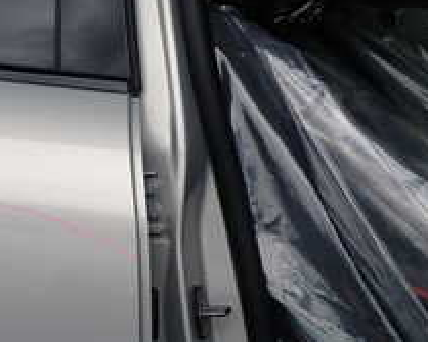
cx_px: -45
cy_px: 207
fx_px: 1064
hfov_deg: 21.6
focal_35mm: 84
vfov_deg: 18.2
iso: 100
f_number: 3.2
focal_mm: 5.4
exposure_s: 1/800
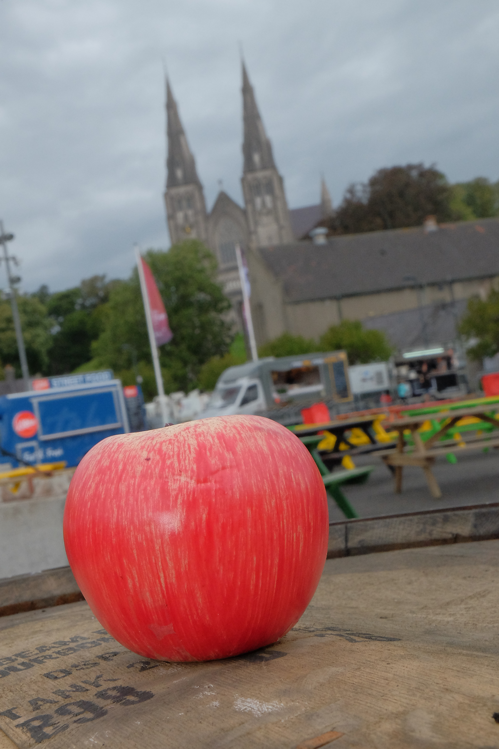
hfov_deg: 28.6
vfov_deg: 41.9
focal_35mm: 47
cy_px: 374
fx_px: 977
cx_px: 250
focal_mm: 31.5
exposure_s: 1/180
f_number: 20
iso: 3200
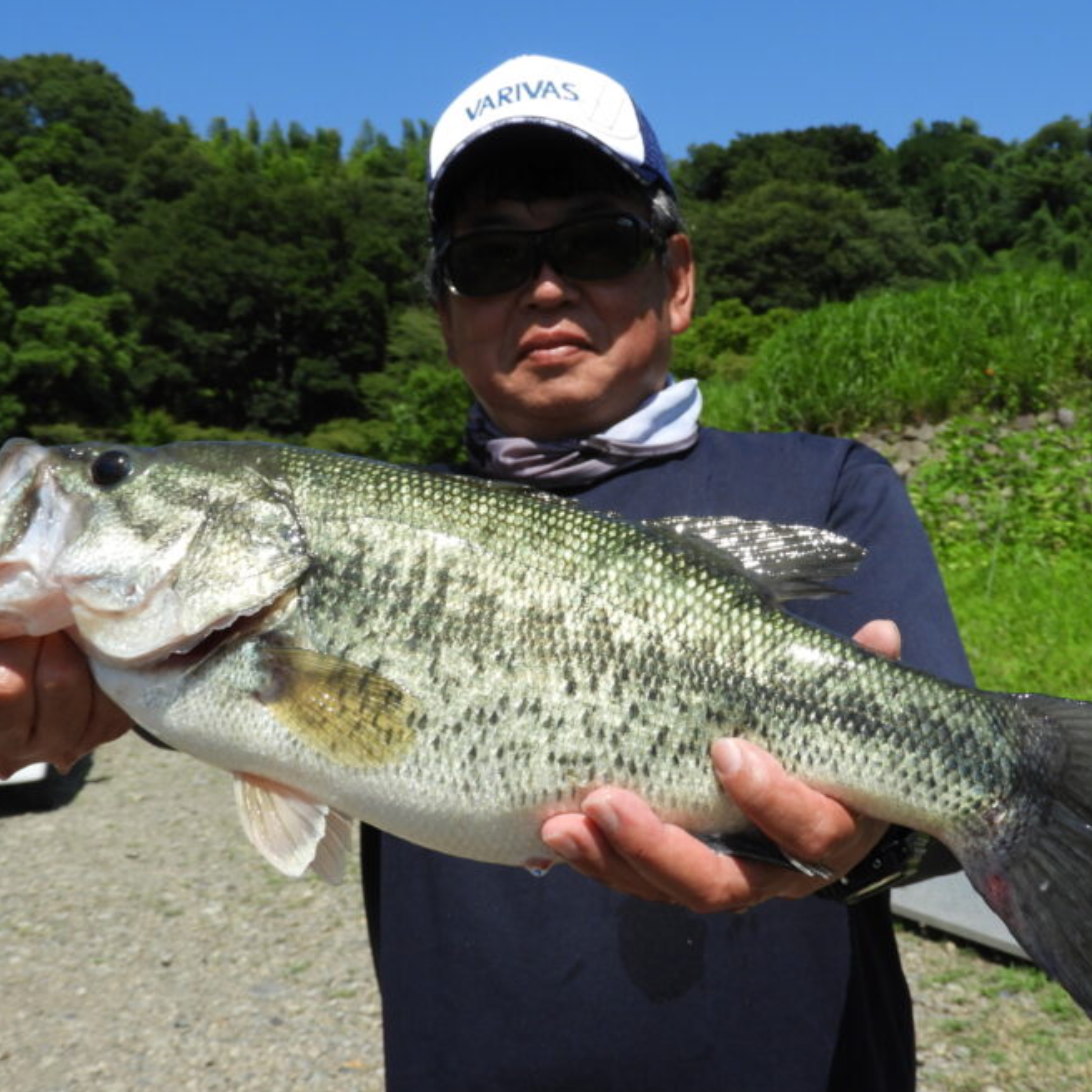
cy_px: 544
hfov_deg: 41.8
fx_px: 1428
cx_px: 584
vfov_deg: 41.9
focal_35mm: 40
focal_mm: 5.9
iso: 100
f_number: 3.6
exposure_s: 1/1250
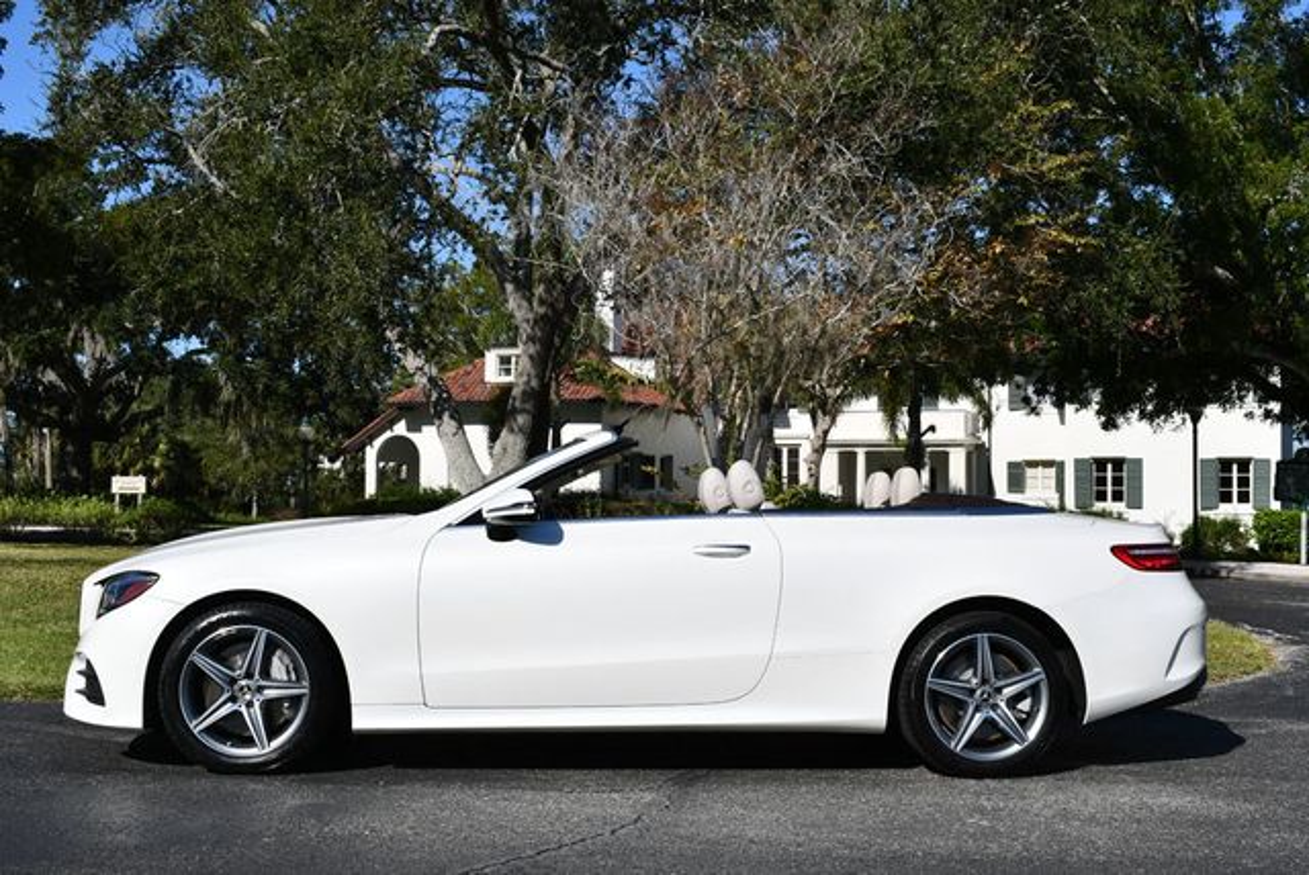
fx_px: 1601
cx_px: 654
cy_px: 438
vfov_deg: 30.6
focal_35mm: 44
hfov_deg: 44.5
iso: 100
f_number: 10
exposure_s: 1/400
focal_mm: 22
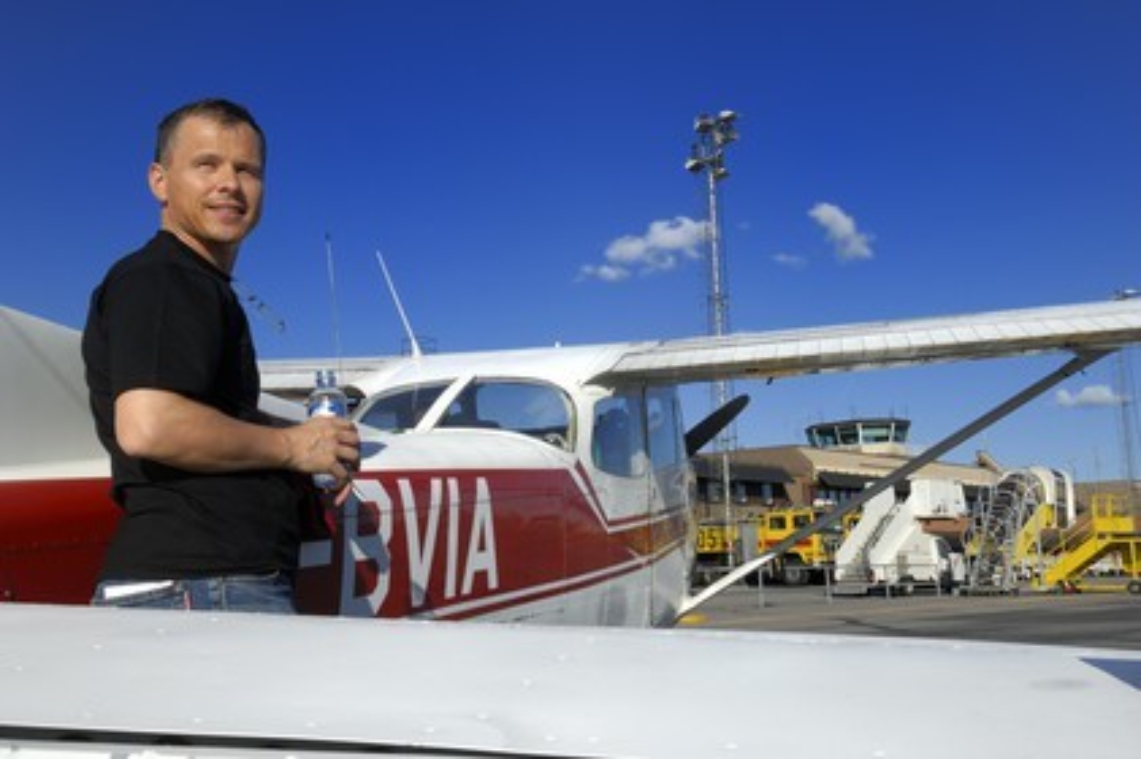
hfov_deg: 53.2
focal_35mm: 36
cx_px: 570
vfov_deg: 36.8
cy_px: 380
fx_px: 1140
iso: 100
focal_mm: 24
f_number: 18
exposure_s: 1/80
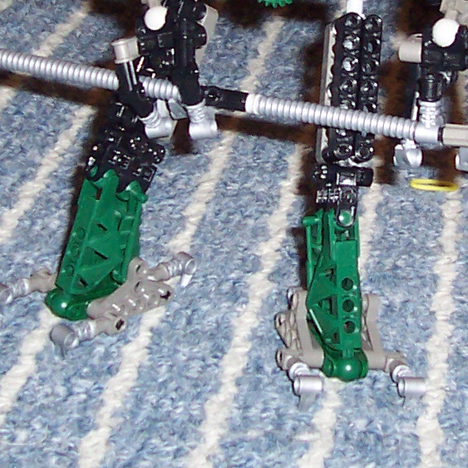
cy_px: 42
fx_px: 1805
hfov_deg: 14.7
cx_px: 319
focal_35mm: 118
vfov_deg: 14.6
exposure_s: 1/60
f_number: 2.8
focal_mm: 5.6
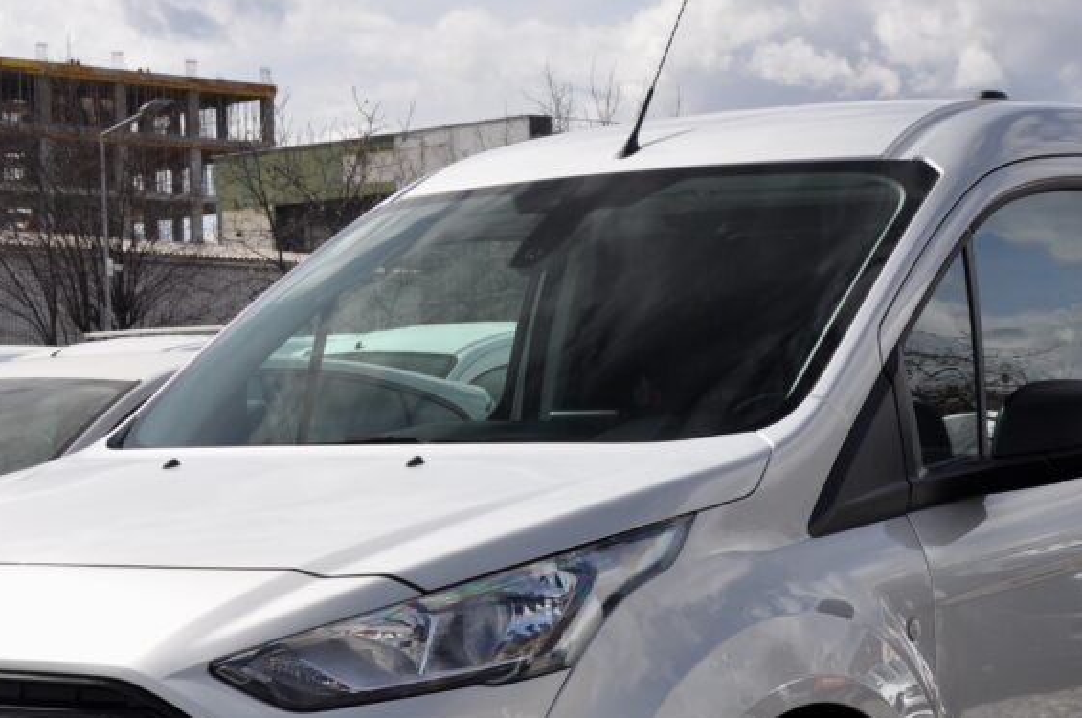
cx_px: 599
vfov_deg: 15.6
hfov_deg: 23.4
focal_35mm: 87
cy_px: 523
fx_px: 2611
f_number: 10
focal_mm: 32
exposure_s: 1/400
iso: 400
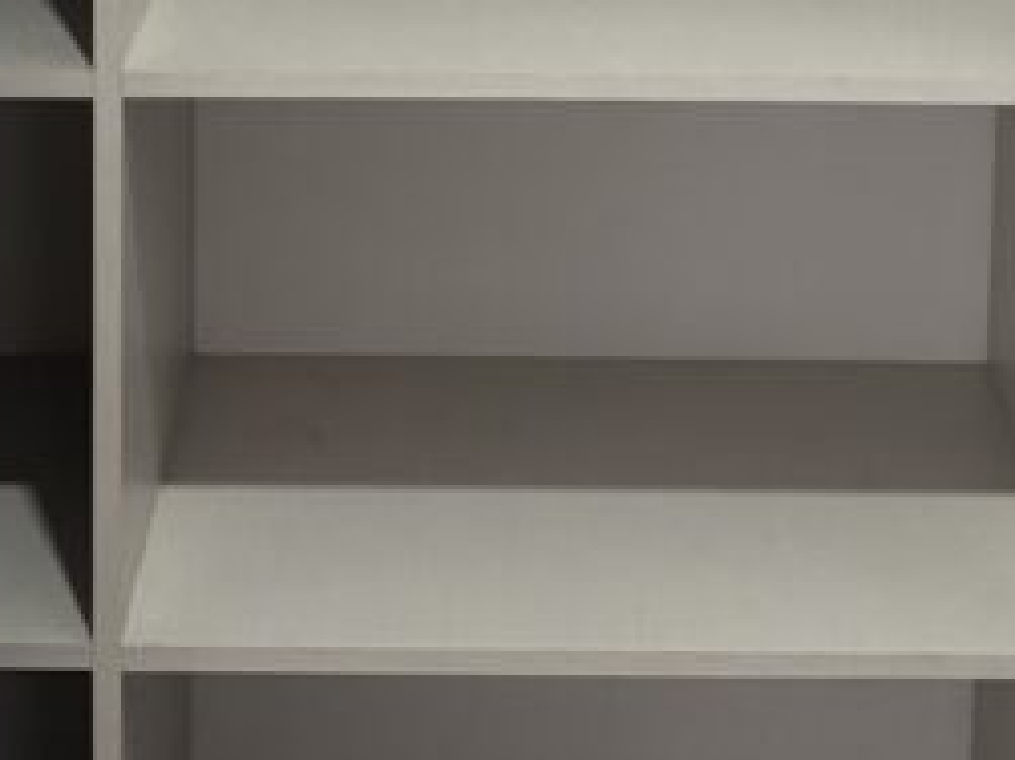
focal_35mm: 83
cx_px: 469
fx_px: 2433
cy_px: -404
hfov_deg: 23.6
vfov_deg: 16.1
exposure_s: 1/60
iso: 400
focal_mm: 5.96
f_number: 1.6
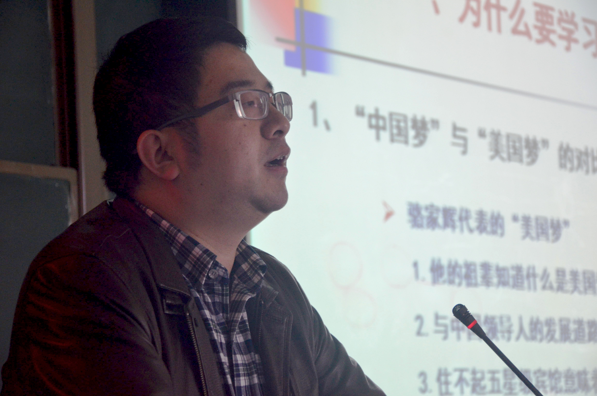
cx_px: 298
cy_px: 198
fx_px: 1738
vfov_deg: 13.0
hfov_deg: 19.5
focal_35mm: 105
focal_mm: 70
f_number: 5.3
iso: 1000
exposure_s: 1/25
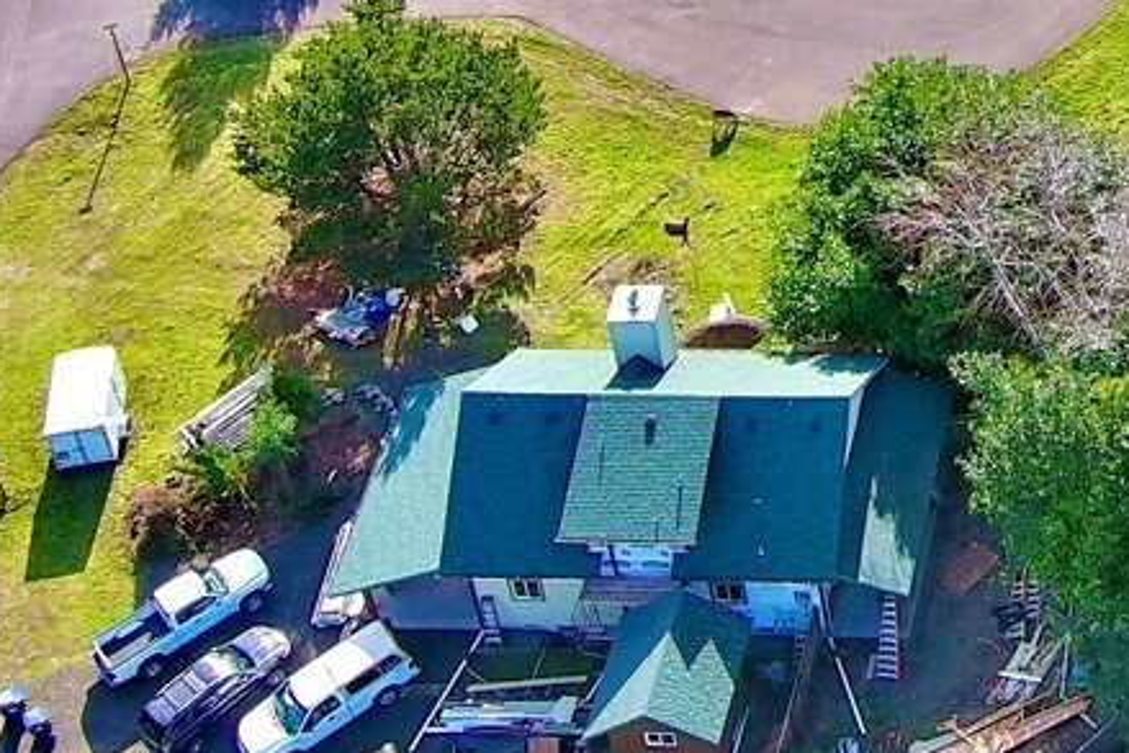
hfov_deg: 16.9
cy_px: -664
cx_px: 1596
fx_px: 3513
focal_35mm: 112
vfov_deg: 11.3
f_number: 2.8
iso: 100
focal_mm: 10.57
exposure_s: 1/427
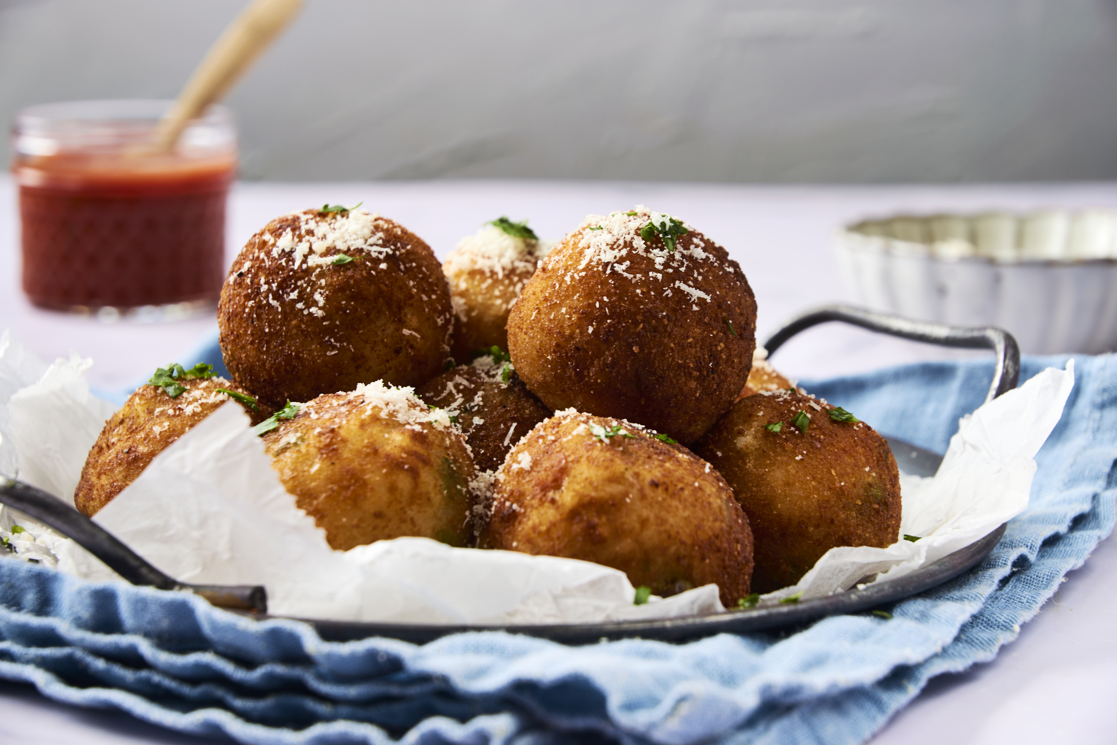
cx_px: 558
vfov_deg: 13.0
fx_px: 3257
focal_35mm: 105
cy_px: 372
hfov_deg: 19.5
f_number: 8
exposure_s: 1/100
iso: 100
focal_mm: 70
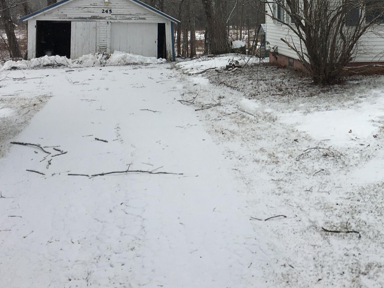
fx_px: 699
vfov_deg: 22.5
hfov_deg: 29.8
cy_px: 10
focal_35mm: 63
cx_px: 321
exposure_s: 1/950
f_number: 2.2
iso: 25
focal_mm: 4.15
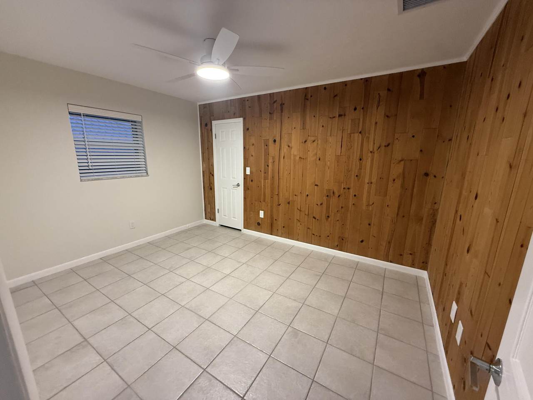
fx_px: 216
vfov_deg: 85.7
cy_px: 200
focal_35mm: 14
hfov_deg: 102.1
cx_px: 266
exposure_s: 1/68
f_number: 2.2
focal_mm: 2.22
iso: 320
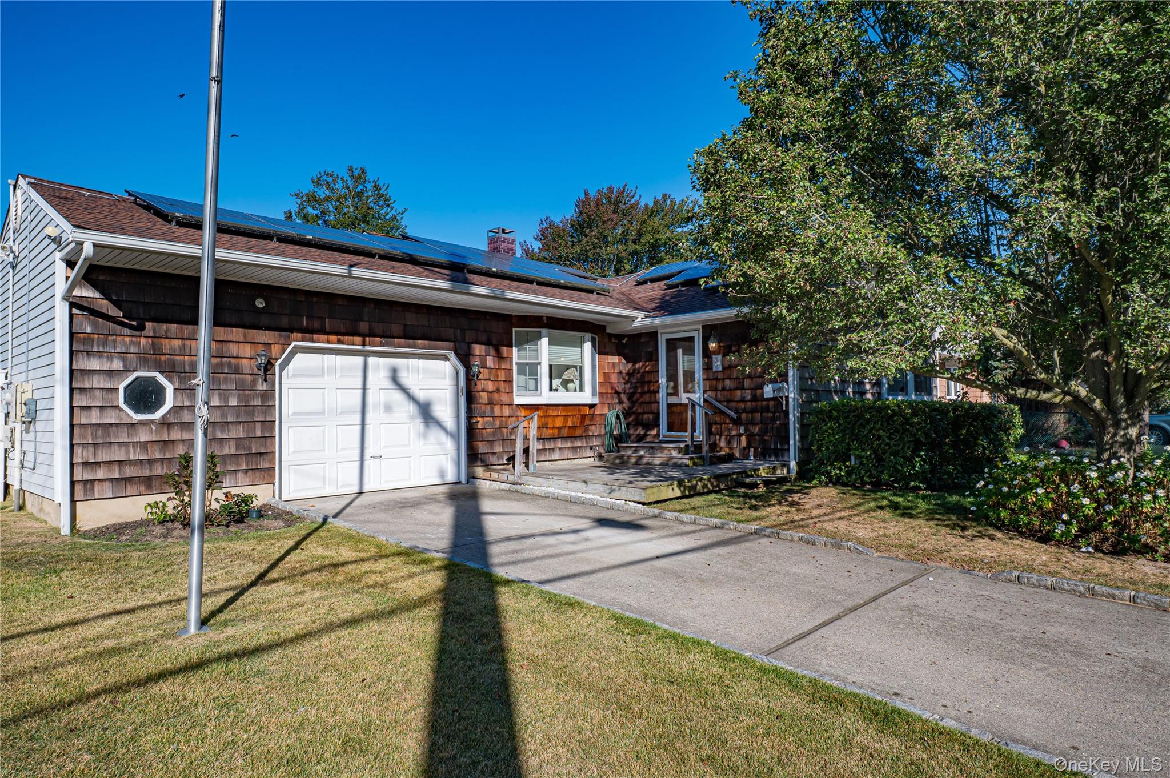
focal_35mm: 22
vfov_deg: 57.1
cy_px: 389
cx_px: 585
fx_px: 714
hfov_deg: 78.6
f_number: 11
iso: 400
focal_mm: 22
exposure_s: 1/500
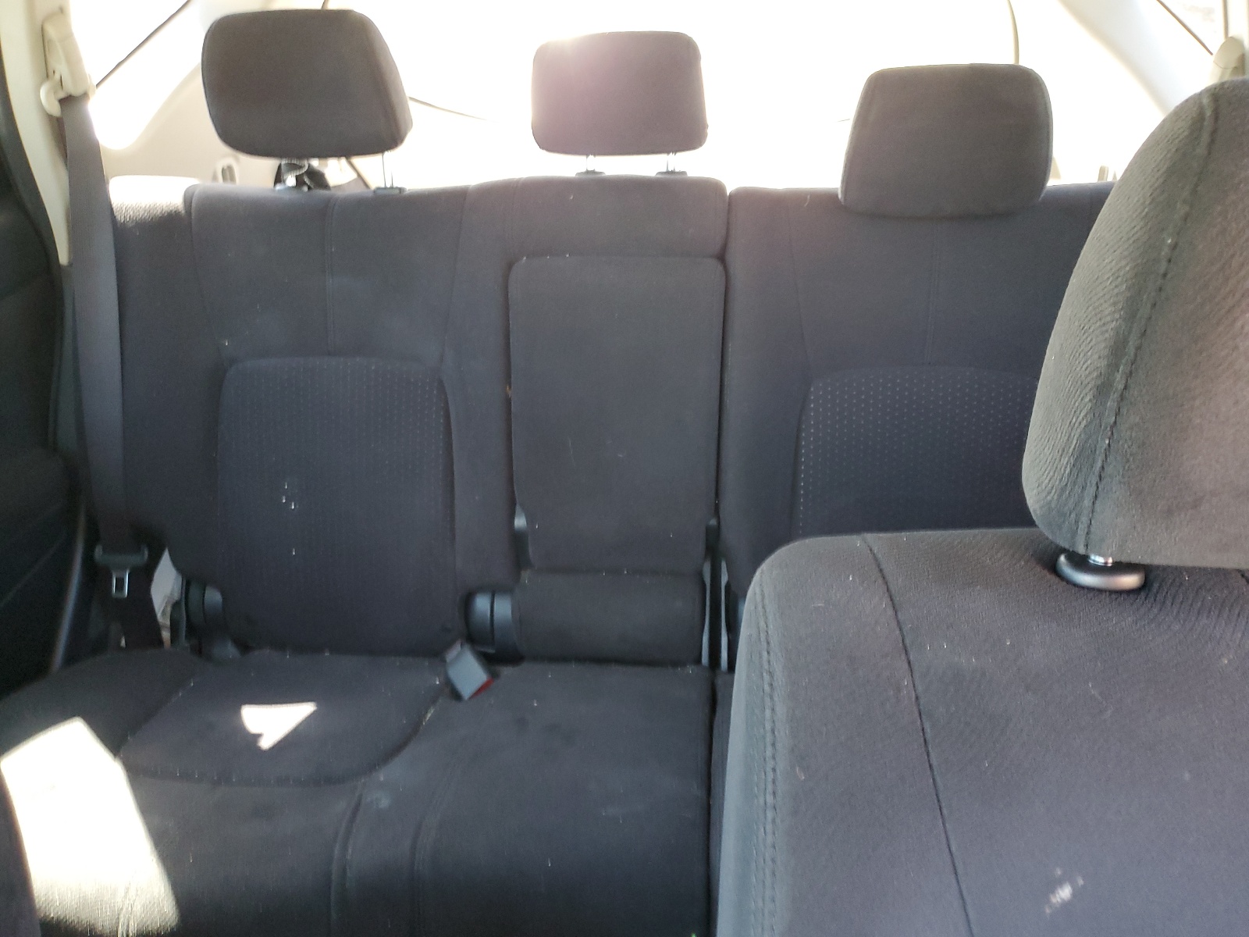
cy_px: 468
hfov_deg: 67.3
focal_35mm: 26
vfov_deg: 53.1
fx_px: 938
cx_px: 624
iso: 225
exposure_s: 1/60.2
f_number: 1.5
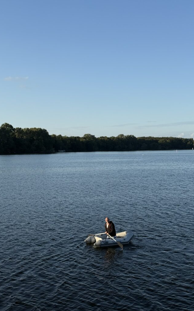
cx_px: 104
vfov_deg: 39.6
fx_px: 432
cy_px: 156
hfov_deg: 25.3
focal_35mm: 51
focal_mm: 6.76
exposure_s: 1/3226
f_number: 1.78
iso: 100
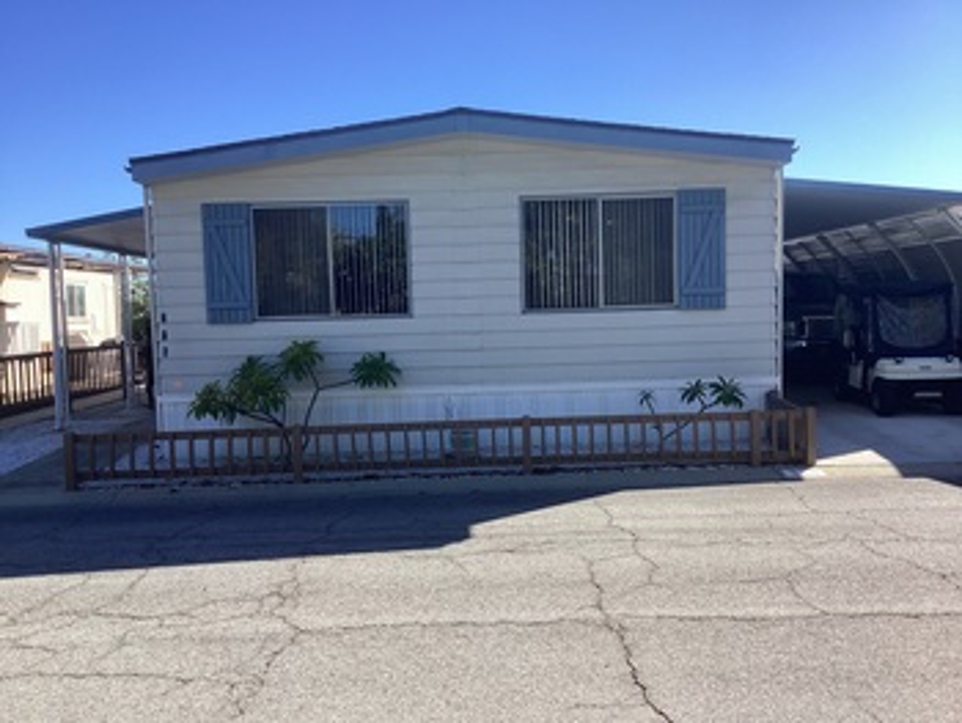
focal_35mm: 31
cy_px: 362
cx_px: 481
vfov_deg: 45.5
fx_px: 862
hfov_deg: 58.3
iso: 25
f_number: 2.4
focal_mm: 3.3
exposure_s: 1/776
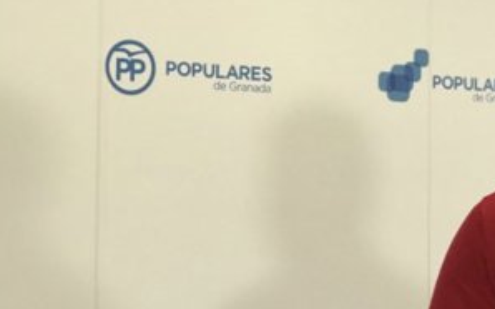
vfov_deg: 9.3
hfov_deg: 14.8
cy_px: 103
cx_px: 422
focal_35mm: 140
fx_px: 1888
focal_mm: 6.6
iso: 50
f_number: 2.8
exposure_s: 1/50
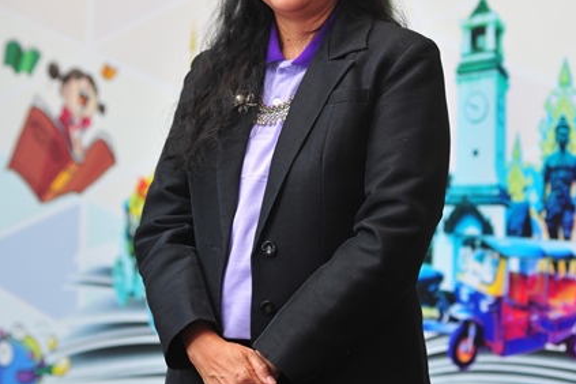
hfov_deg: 16.9
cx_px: 289
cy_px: 117
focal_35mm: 121
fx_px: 1936
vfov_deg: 11.3
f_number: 5
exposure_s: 1/100
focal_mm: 80
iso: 1000
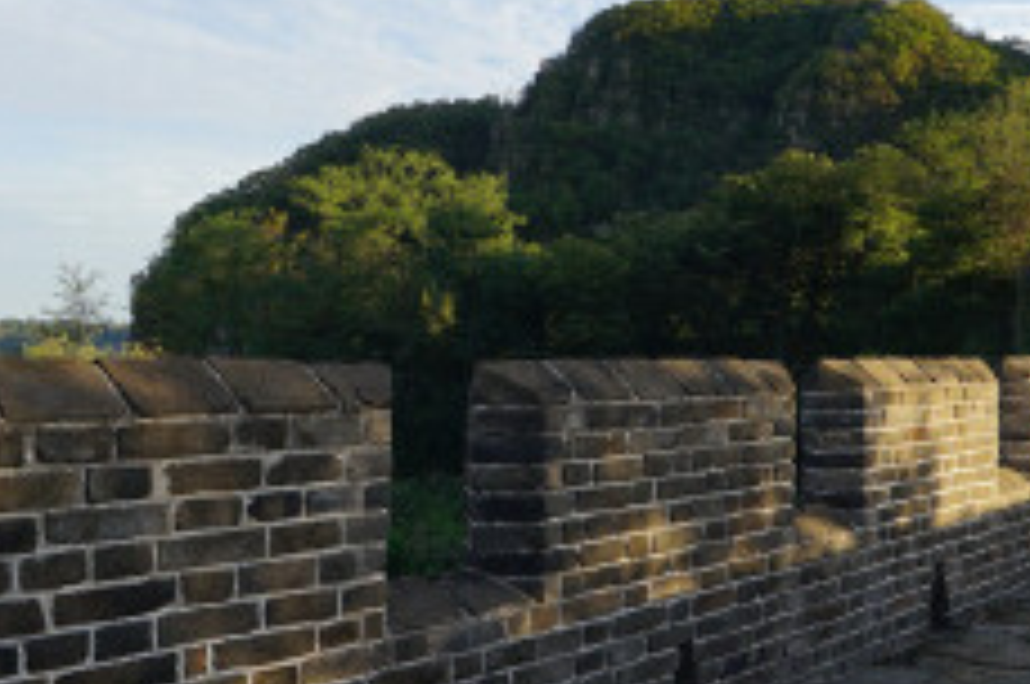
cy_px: 207
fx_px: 1400
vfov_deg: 27.2
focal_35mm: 49
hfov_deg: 39.4
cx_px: 765
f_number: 8
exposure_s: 1/80
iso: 100
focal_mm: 16
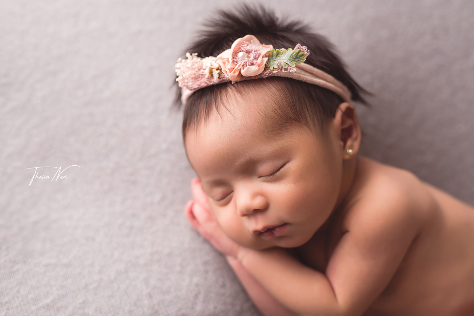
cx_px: 237
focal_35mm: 50
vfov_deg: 27.0
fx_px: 659
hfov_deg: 39.6
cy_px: 158
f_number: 2.8
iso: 160
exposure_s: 1/160
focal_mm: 50
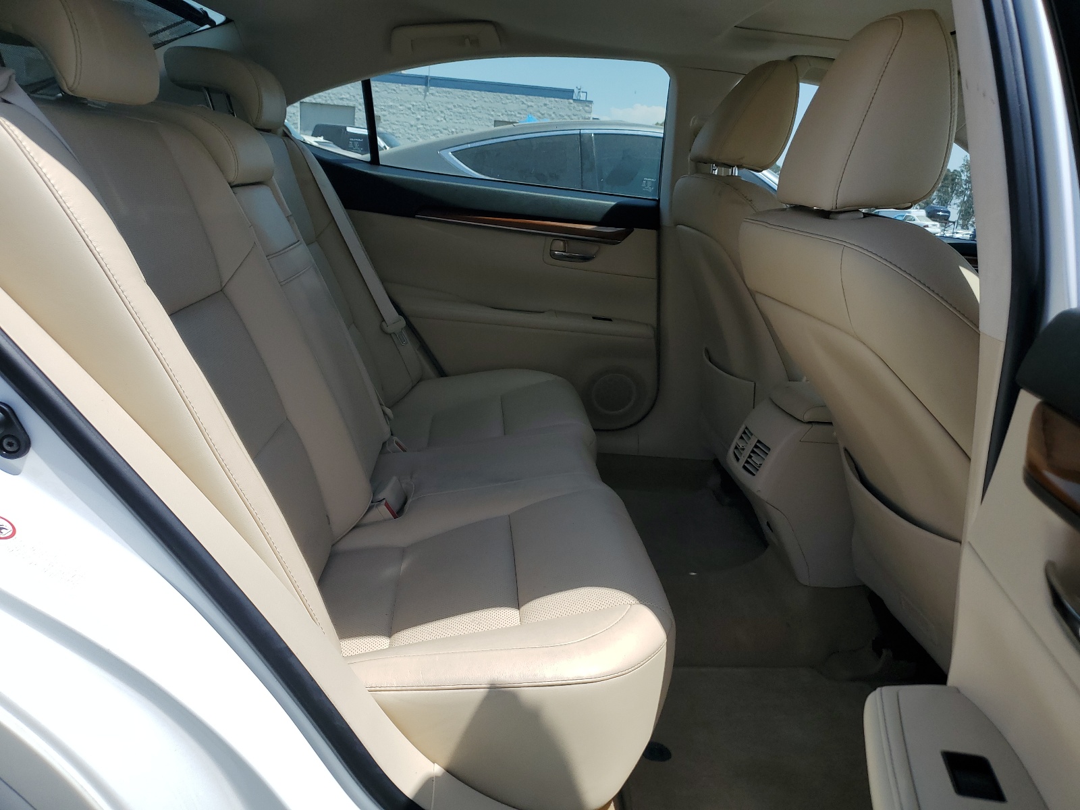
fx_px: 811
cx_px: 540
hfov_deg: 67.3
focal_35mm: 26
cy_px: 405
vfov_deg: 53.1
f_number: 1.5
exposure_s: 1/3333
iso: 50
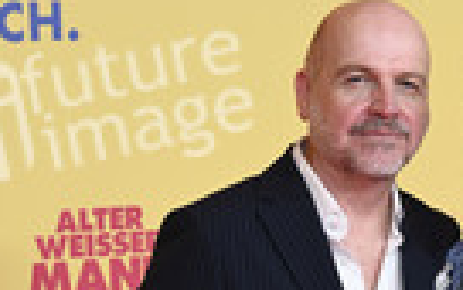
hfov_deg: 9.3
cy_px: 624
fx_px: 2826
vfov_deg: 5.7
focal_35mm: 224
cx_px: 449
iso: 400
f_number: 5.6
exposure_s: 1/160
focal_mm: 75
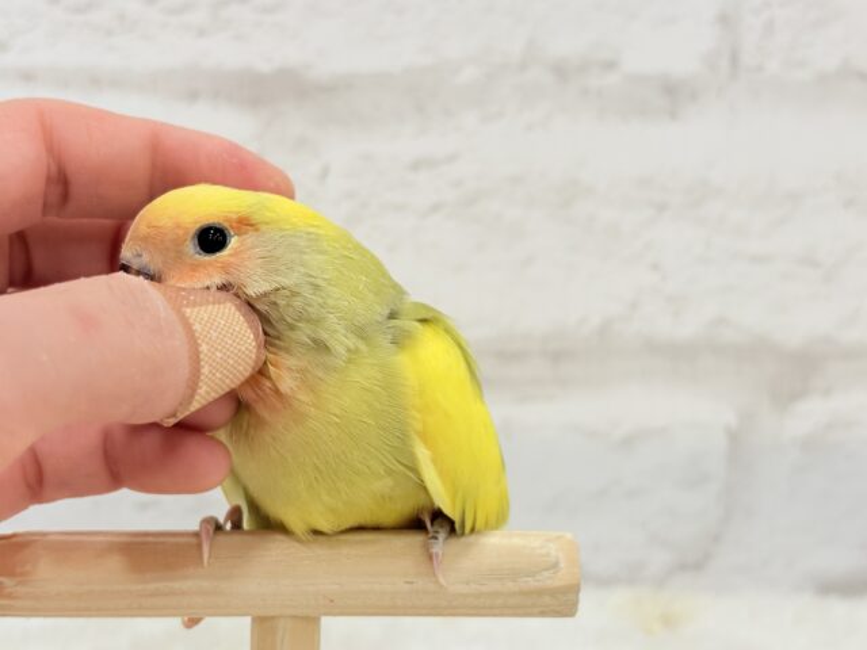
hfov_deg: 36.8
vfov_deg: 28.0
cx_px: 434
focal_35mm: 52
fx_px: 1302
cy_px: 325
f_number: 1.6
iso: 64
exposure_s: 1/100
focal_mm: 5.96
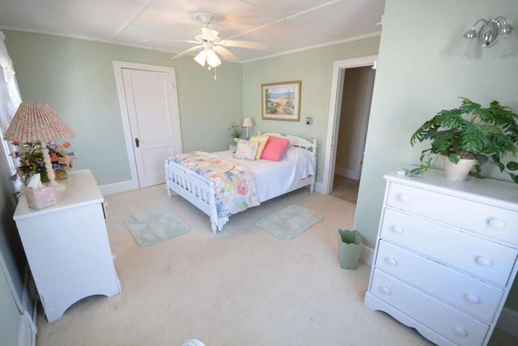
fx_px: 216
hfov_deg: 100.3
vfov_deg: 77.4
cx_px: 259
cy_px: 173
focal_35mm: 15
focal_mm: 10
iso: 1000
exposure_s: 1/125
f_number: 5.6
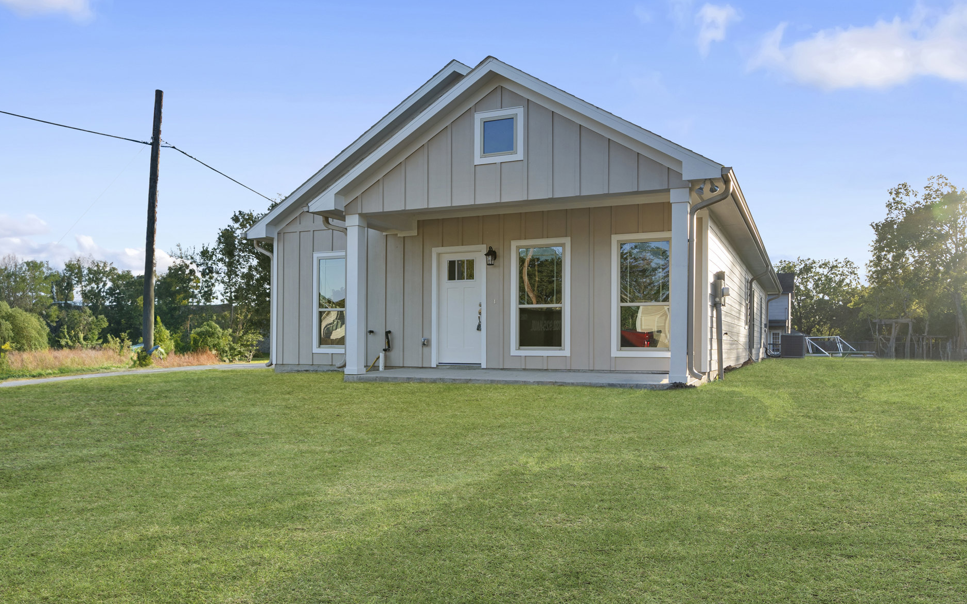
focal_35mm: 25
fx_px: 659
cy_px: 328
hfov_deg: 72.6
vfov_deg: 49.2
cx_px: 486
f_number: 5.6
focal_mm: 16
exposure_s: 1/125
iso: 100
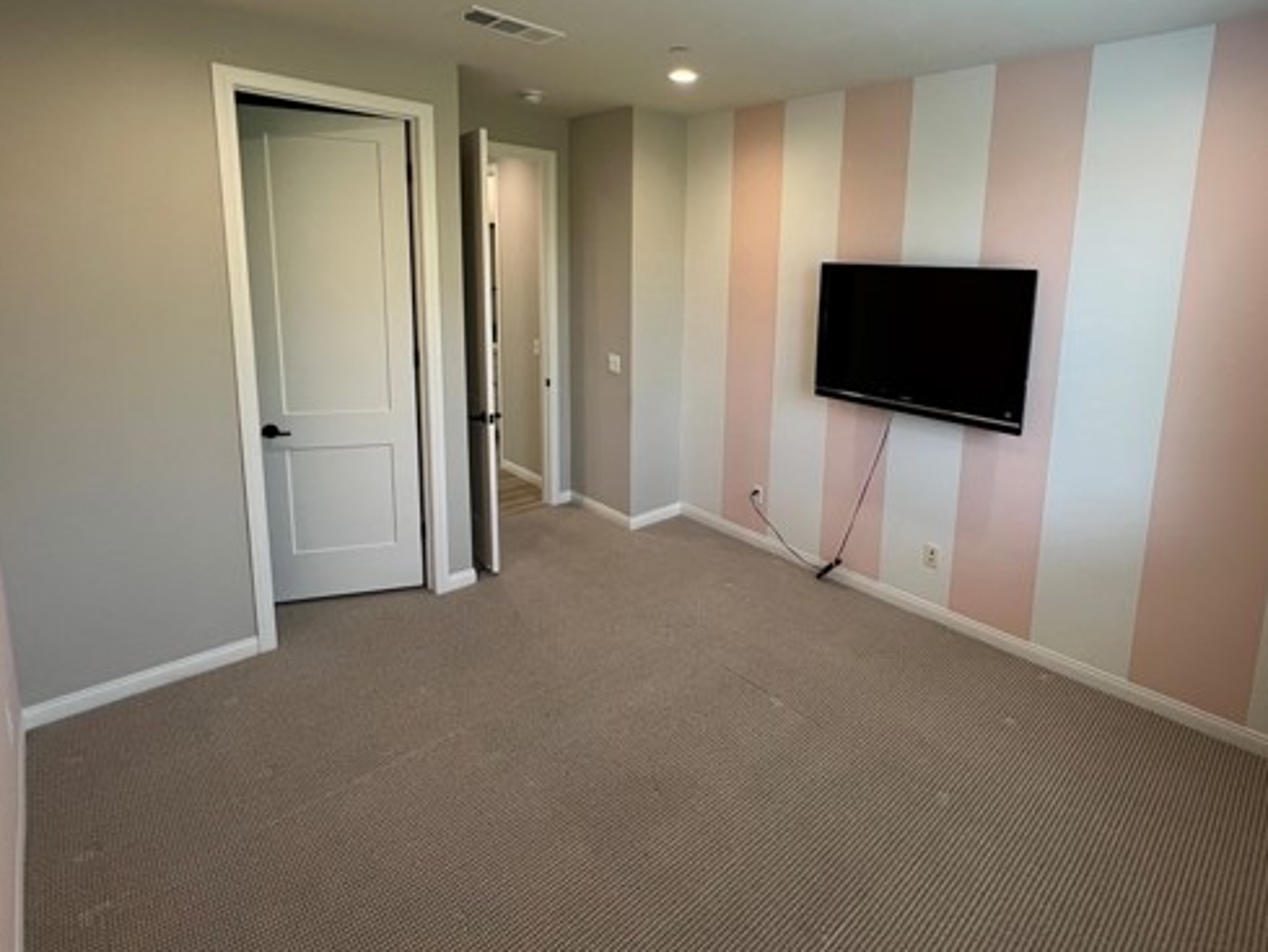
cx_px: 749
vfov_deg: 73.5
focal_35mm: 17
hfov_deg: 90.0
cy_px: 355
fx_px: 623
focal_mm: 1.57
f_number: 1.8
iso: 200
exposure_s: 1/120
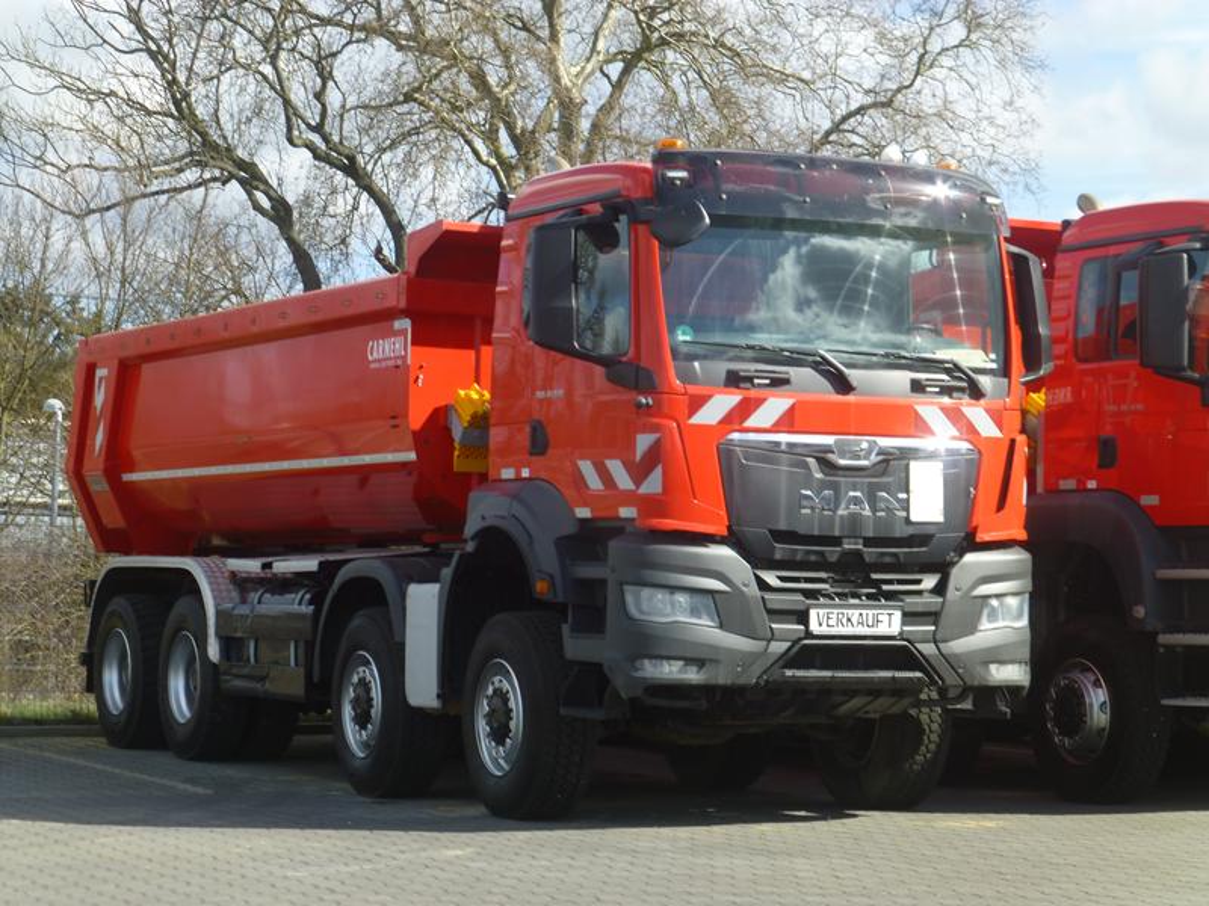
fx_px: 3143
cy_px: 453
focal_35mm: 90
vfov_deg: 16.4
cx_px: 604
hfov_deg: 21.8
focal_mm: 16.1
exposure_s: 1/320
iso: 100
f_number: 5.2
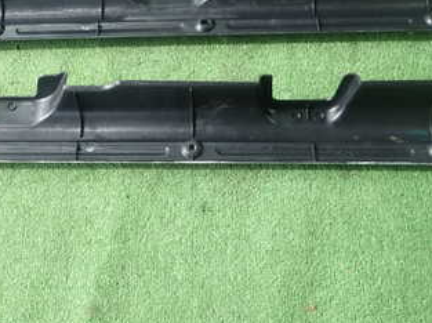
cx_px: 112
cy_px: 76
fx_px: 598
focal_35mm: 48
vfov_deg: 29.7
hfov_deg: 38.7
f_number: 2
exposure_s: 1/80
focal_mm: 4.5
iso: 100
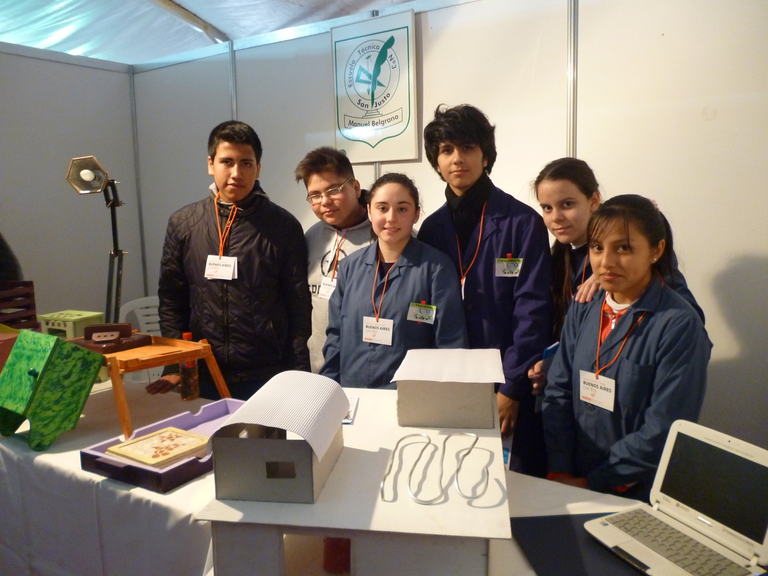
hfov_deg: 63.4
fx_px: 621
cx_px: 384
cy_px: 288
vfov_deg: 49.7
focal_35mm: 28
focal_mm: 5
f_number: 3.1
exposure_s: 1/13
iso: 400
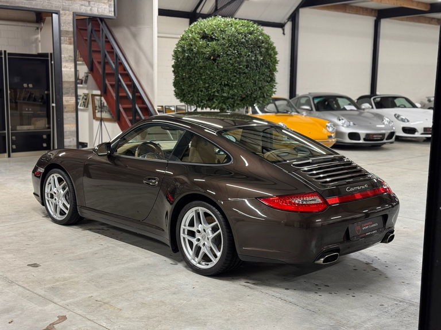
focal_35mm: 48
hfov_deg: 39.7
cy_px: 165
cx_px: 220
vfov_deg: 30.3
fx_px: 612
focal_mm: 6.76
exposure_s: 1/50
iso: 200
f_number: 1.78
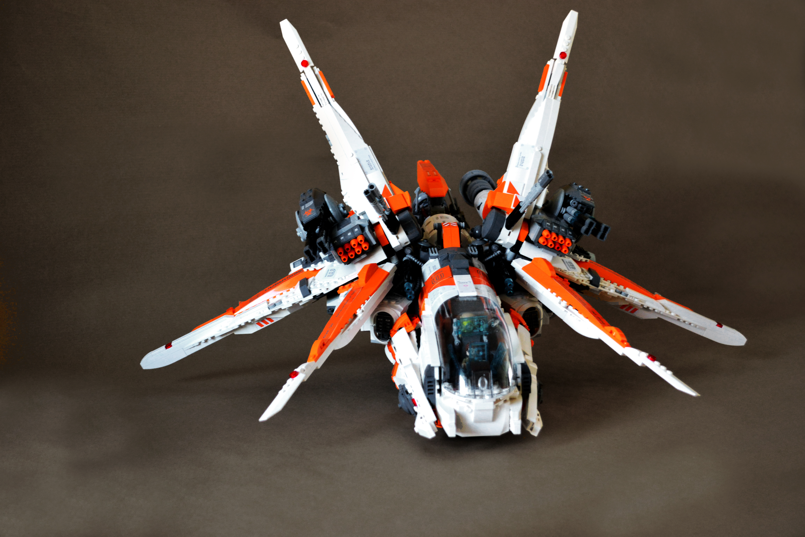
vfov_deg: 26.5
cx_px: 402
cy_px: 268
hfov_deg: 38.9
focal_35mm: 51
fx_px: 1140
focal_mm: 34
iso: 900
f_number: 5
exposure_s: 1/60
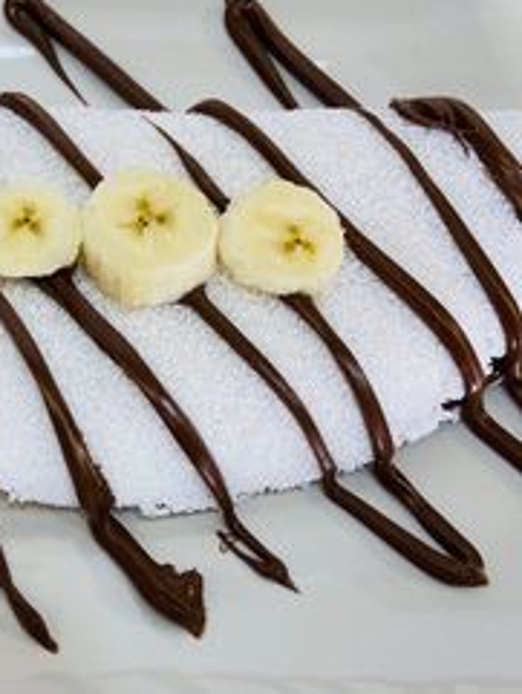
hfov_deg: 30.8
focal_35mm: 46
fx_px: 924
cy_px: 418
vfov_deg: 41.0
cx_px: 110
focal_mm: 4.25
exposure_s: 1/100
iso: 64
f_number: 1.8
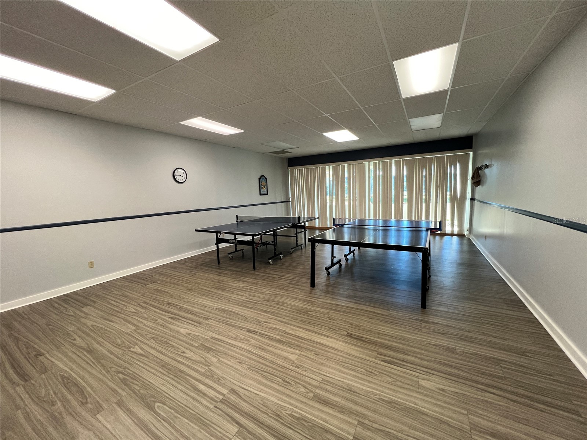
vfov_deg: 89.9
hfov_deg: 106.2
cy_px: 220
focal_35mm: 13
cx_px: 294
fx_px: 220
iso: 160
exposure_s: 1/120
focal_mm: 1.57
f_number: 1.8
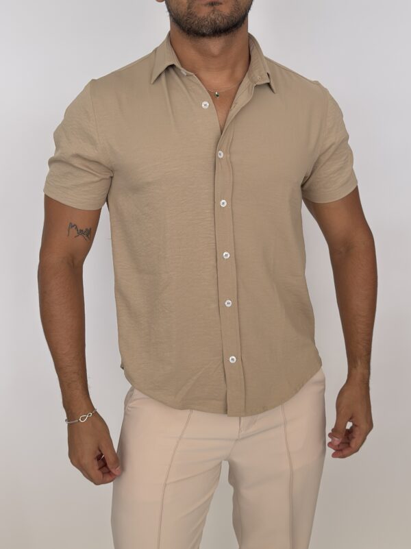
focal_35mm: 46
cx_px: 206
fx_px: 729
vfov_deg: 41.3
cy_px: 274
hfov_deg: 31.5
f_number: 1.78
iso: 64
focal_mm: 6.76
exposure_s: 1/368
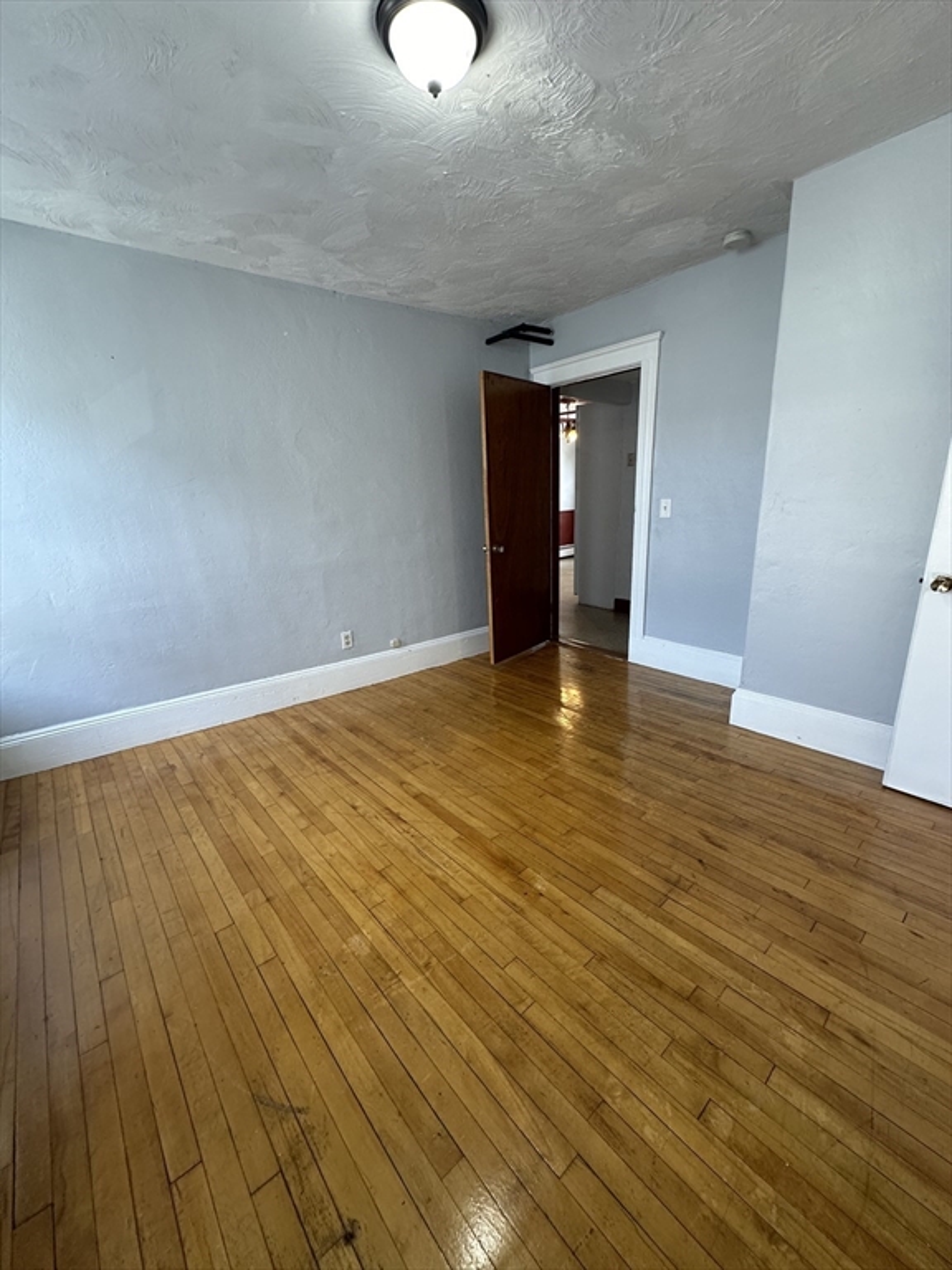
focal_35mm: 14
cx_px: 476
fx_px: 513
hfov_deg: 85.7
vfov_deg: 102.1
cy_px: 635
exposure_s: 1/120
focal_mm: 2.22
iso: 200
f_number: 2.2
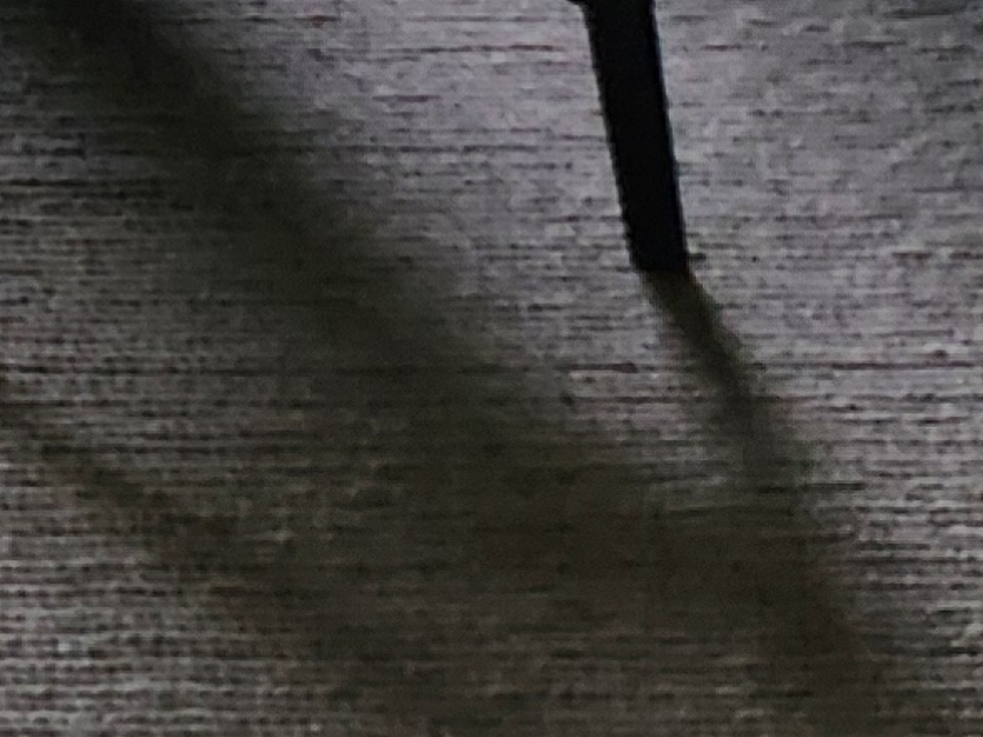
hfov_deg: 9.9
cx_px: -1747
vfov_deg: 8.0
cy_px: -1379
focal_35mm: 163
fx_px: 4630
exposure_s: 1/100
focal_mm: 5
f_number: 1.8
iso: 250
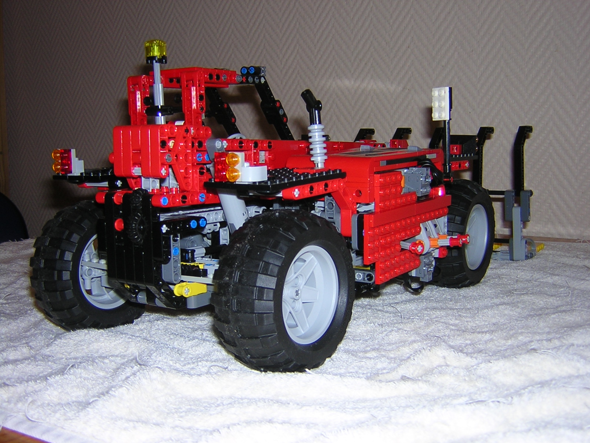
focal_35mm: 40
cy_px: 222
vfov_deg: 36.0
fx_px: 682
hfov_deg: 46.8
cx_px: 295
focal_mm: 5.2
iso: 100
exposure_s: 1/60.1
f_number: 2.7
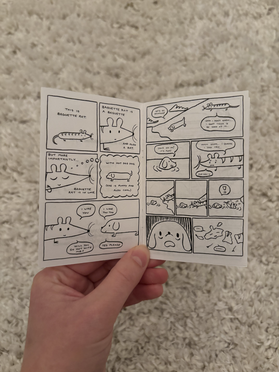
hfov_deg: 53.1
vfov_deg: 67.3
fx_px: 279
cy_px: 186
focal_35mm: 26
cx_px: 140
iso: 640
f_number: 1.6
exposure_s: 1/40
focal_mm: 5.96
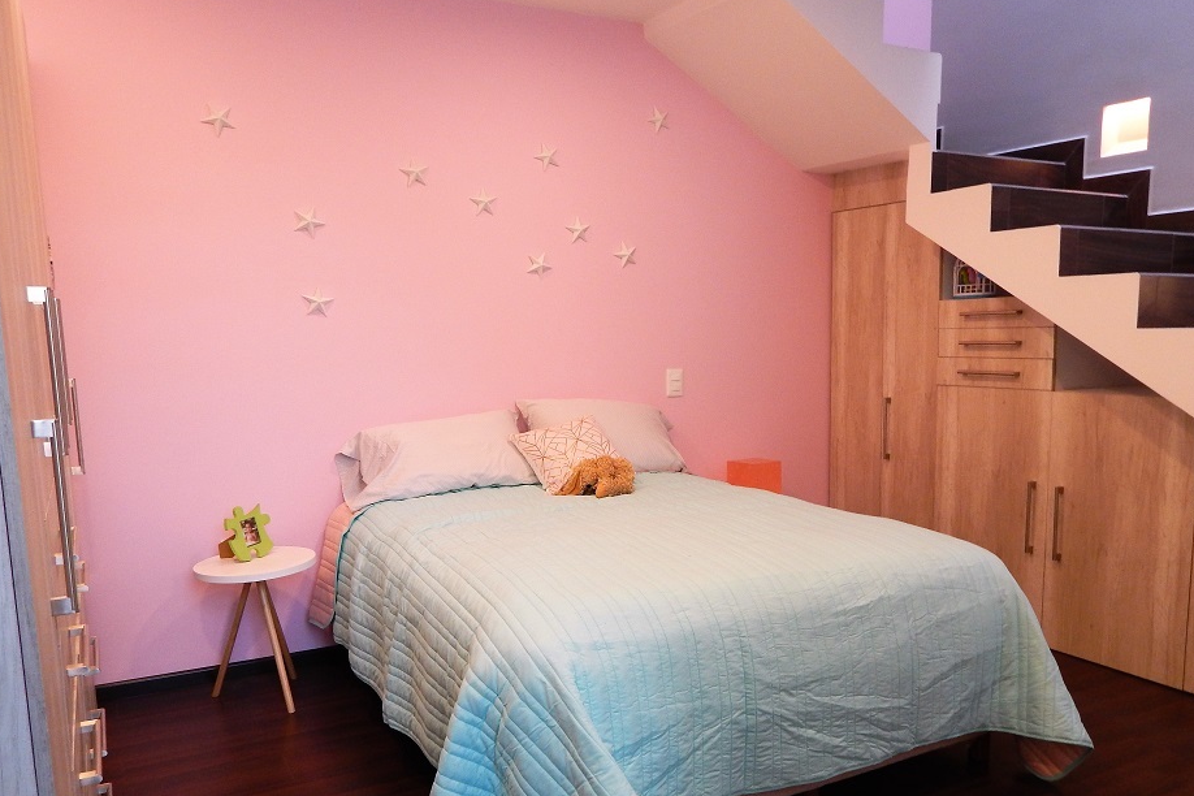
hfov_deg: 63.6
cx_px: 627
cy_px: 485
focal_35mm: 29
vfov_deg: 44.7
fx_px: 962
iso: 200
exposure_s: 1/30
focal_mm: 4.5
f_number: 3.1
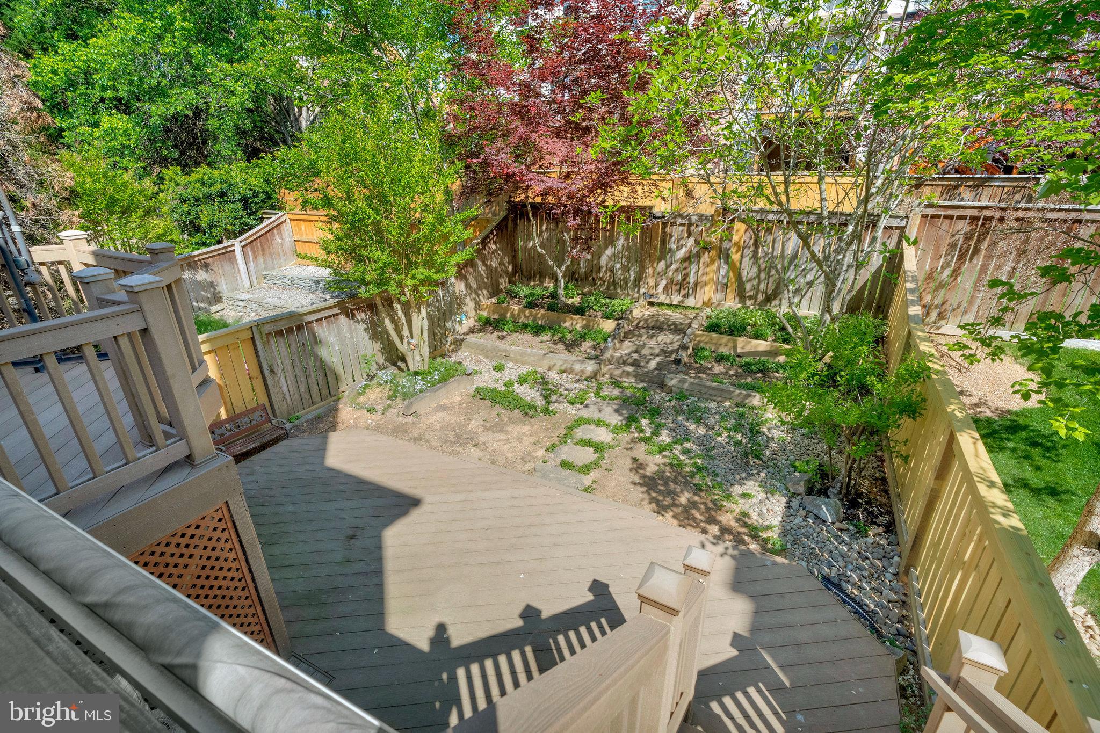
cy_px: 366
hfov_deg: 96.7
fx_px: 489
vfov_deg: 73.7
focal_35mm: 16
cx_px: 550
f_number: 7.1
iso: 1250
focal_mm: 16
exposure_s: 1/640
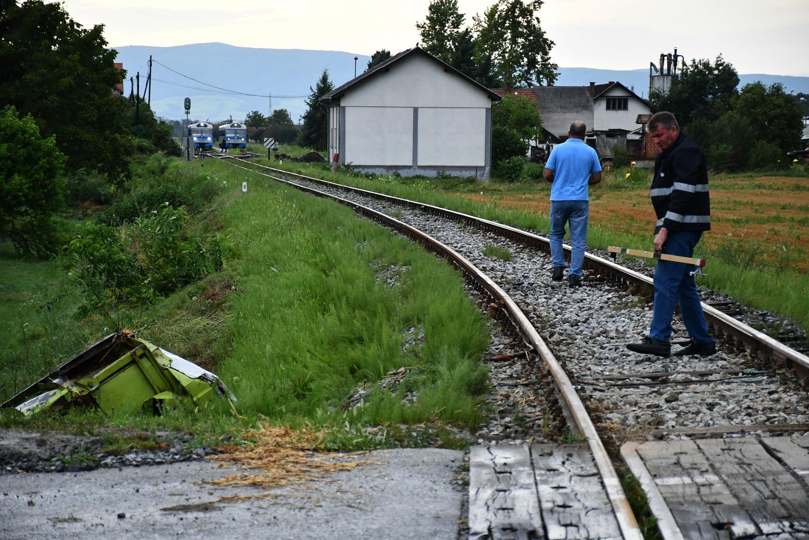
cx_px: 404
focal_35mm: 127
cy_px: 270
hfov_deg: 16.1
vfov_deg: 10.8
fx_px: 2854
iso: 2500
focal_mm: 85
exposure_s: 1/250
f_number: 5.3
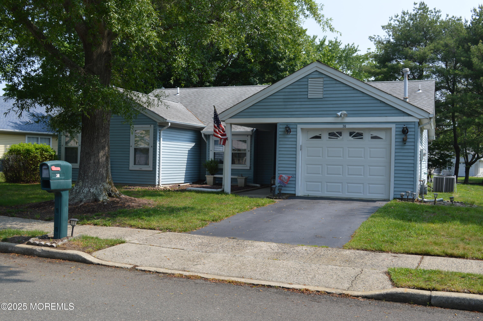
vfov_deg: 36.8
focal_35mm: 36
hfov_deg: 53.2
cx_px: 242
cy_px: 160
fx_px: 483
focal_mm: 24
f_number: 6.3
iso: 100
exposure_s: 1/160
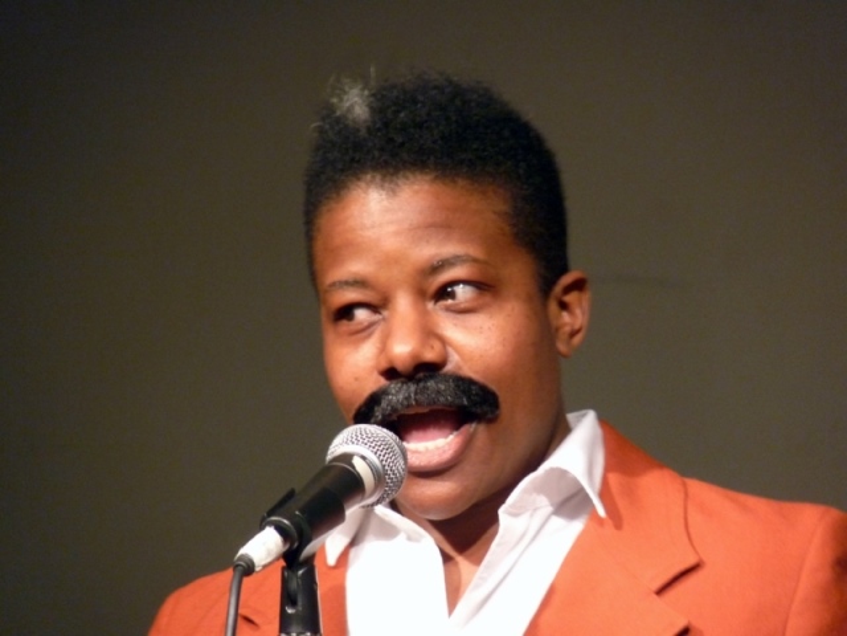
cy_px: 318
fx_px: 10375
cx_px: 424
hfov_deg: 4.7
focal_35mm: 424
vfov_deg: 3.5
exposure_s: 1/10
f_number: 3.8
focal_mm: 75.3
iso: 400
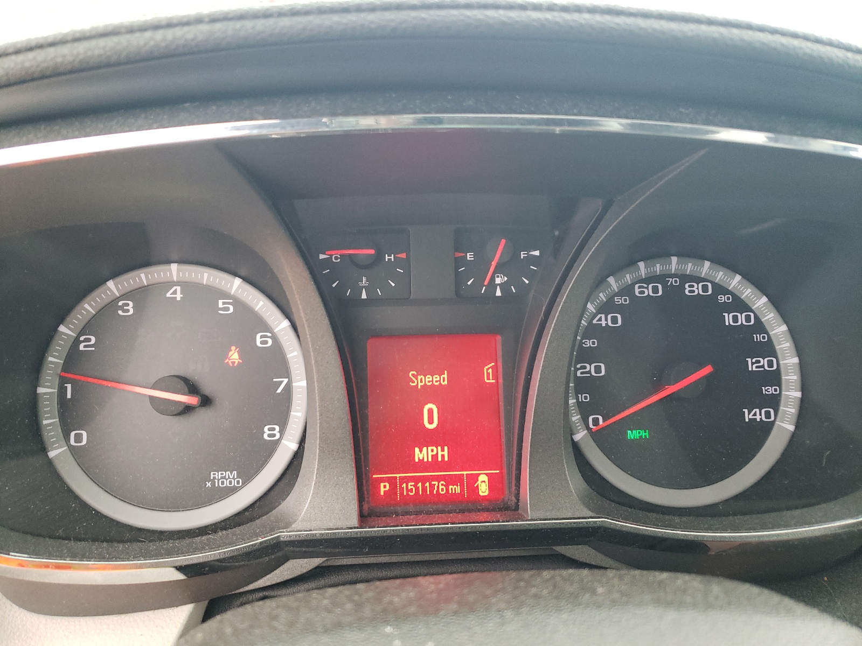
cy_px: 323
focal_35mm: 26
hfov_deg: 67.3
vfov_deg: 53.1
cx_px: 431
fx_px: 647
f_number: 1.5
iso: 136
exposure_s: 1/60.2
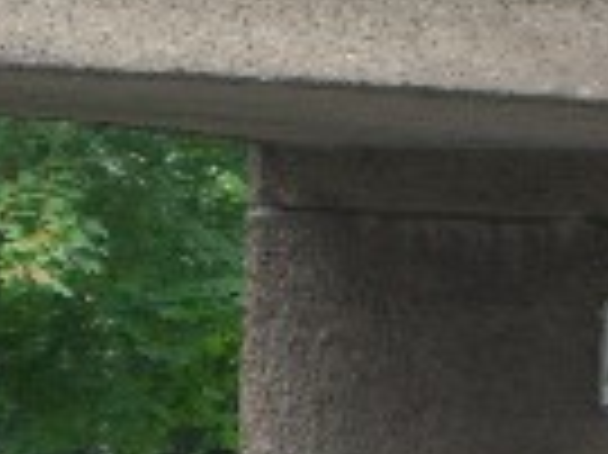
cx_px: 385
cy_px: 492
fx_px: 8634
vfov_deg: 3.0
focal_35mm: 492
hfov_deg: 4.0
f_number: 5.1
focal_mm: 23.7
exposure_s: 1/60
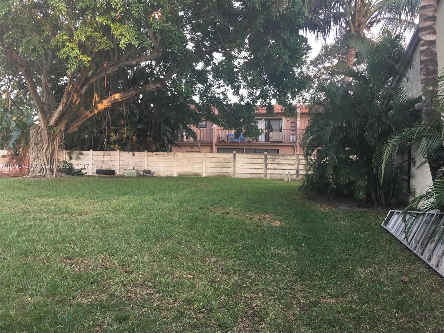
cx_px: 222
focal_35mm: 29
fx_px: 372
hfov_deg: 61.7
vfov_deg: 48.2
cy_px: 166
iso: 32
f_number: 2.2
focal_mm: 4.15
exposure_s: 1/40
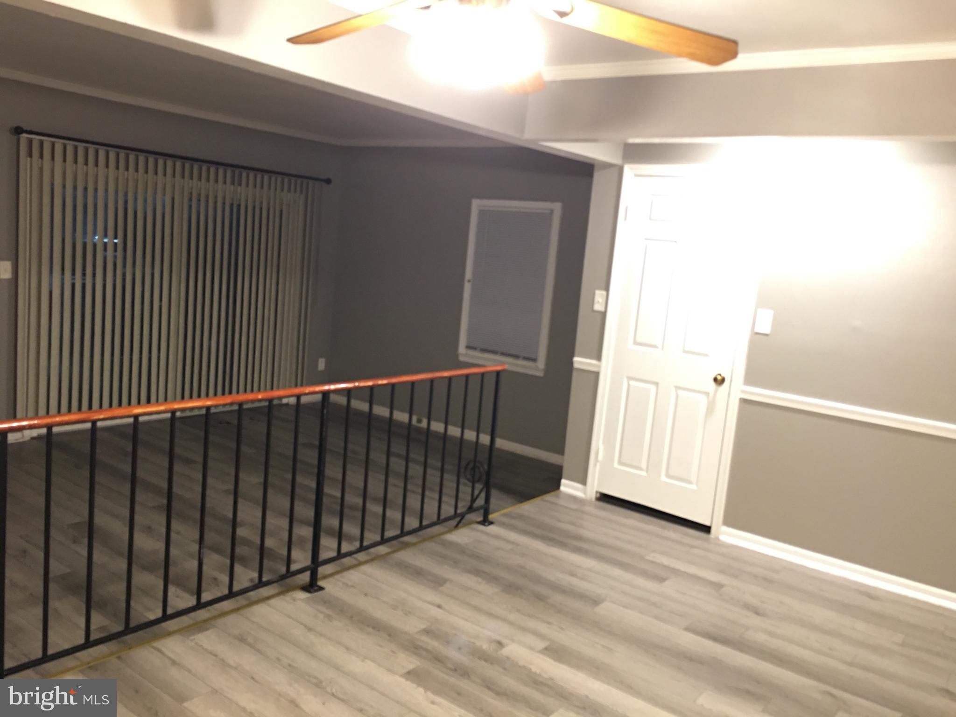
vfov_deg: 48.2
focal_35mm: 29
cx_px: 478
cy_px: 358
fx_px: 801
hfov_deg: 61.7
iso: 50
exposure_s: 1/4
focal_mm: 4.15
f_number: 2.2
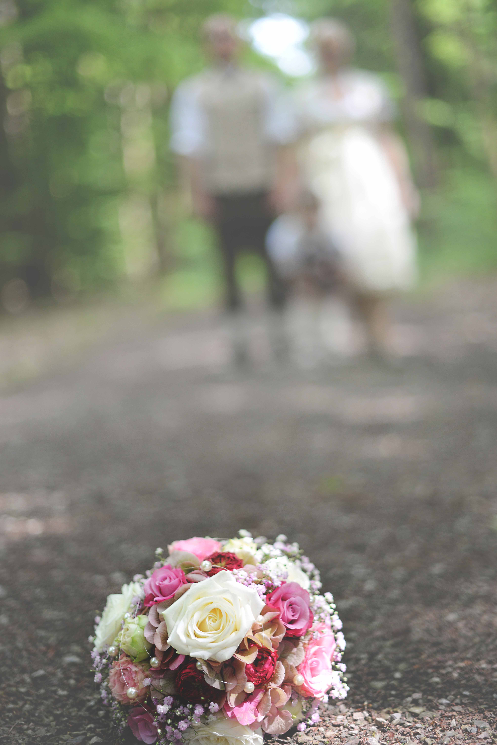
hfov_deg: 27.0
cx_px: 248
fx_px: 1034
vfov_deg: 39.6
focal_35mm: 50
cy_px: 372
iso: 1000
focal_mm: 50
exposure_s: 1/4000
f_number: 1.4
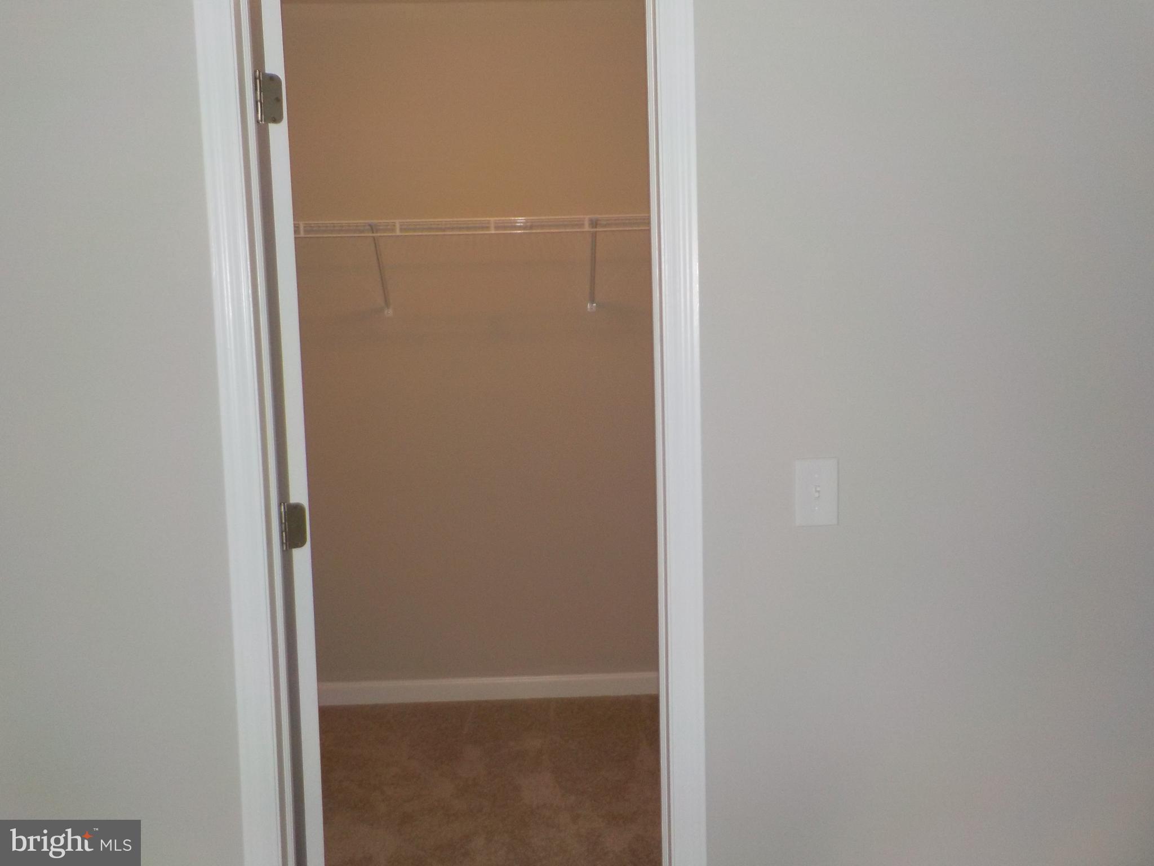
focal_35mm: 30
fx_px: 1000
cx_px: 577
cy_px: 433
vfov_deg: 46.8
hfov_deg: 60.0
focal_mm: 4.1
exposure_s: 1/30
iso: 200
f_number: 3.3
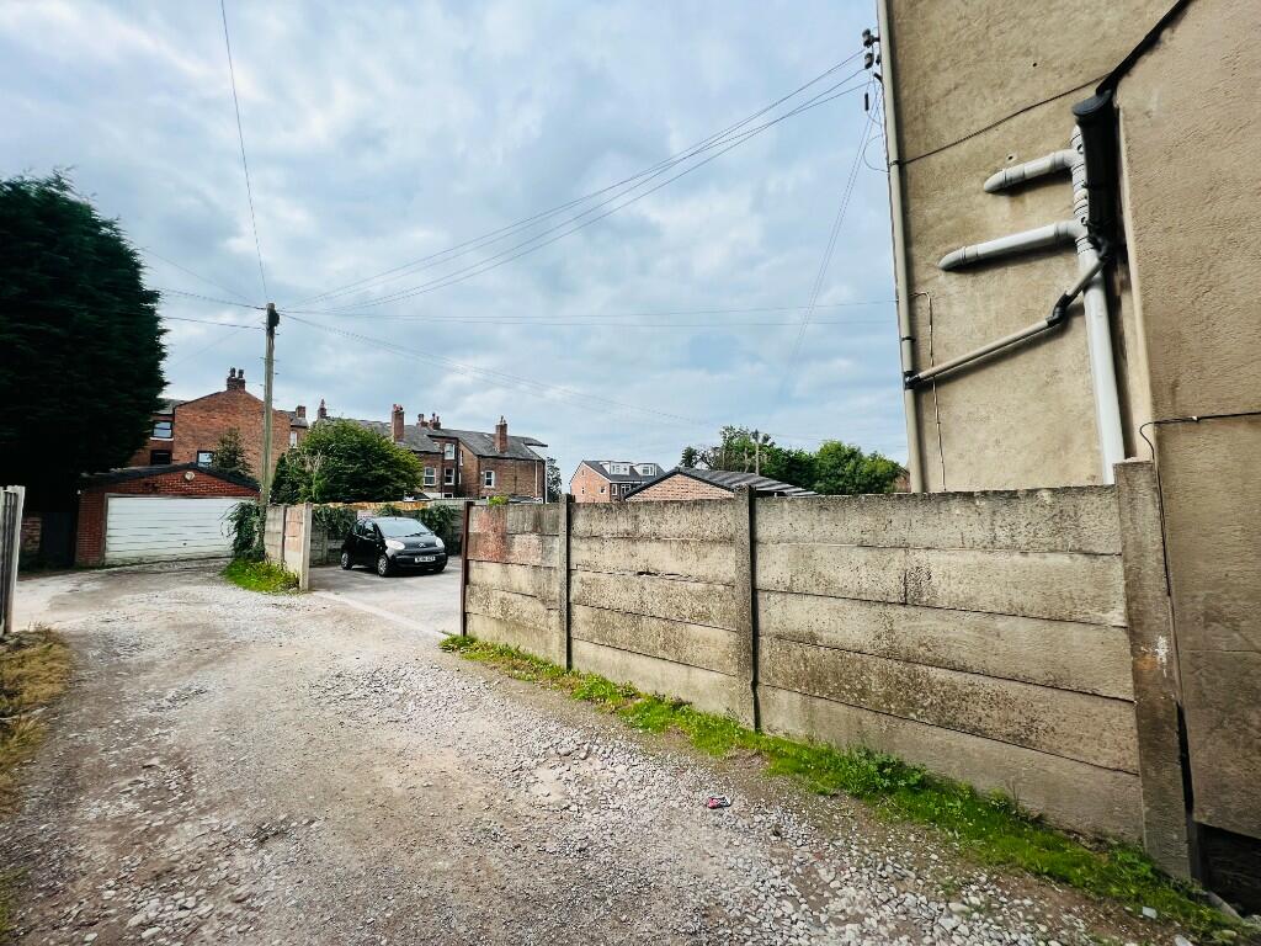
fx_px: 474
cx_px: 630
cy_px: 473
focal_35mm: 13
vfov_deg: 89.9
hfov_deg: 106.2
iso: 32
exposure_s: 1/1357
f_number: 1.8
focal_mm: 1.57
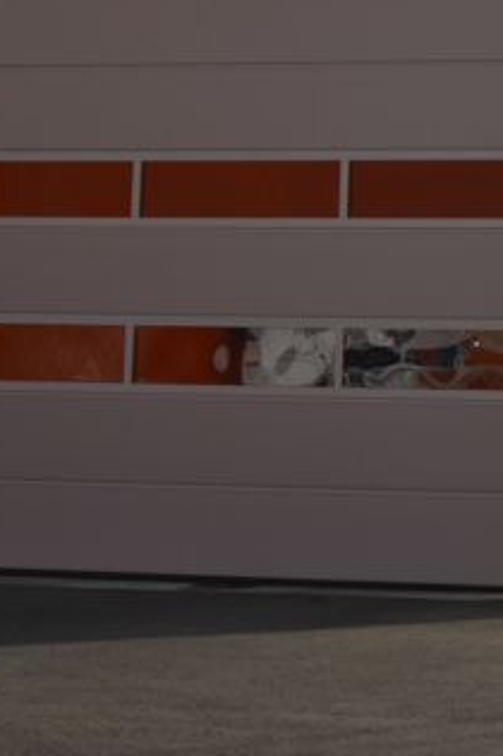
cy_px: -517
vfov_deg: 12.4
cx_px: 662
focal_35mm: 155
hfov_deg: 8.7
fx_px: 3254
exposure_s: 1/200
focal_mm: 27
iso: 100
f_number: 14
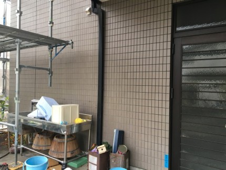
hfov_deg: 61.6
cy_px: 85
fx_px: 189
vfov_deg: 48.3
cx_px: 113
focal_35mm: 29
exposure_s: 1/30
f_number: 2.2
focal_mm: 4.15
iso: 25
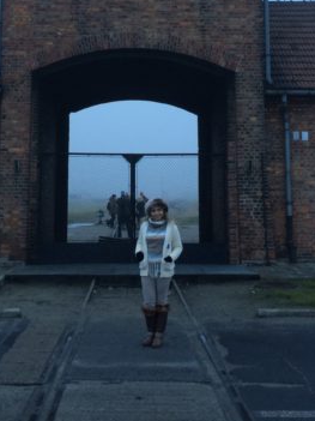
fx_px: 643
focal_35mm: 53
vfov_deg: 35.5
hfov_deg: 27.5
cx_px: 140
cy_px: 110
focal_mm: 4.12
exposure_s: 1/40
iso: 40
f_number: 2.2
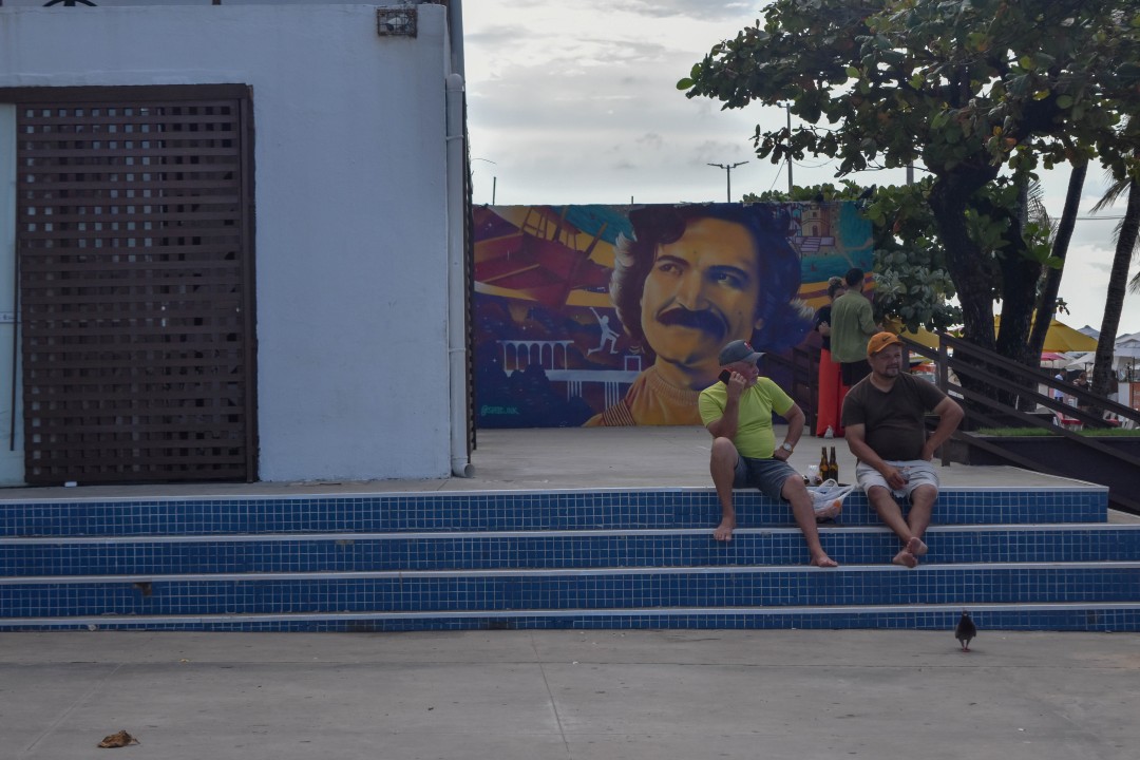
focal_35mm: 82
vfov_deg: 16.6
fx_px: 2612
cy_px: 380
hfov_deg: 24.6
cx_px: 570
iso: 400
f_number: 5.6
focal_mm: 55
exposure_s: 1/1600
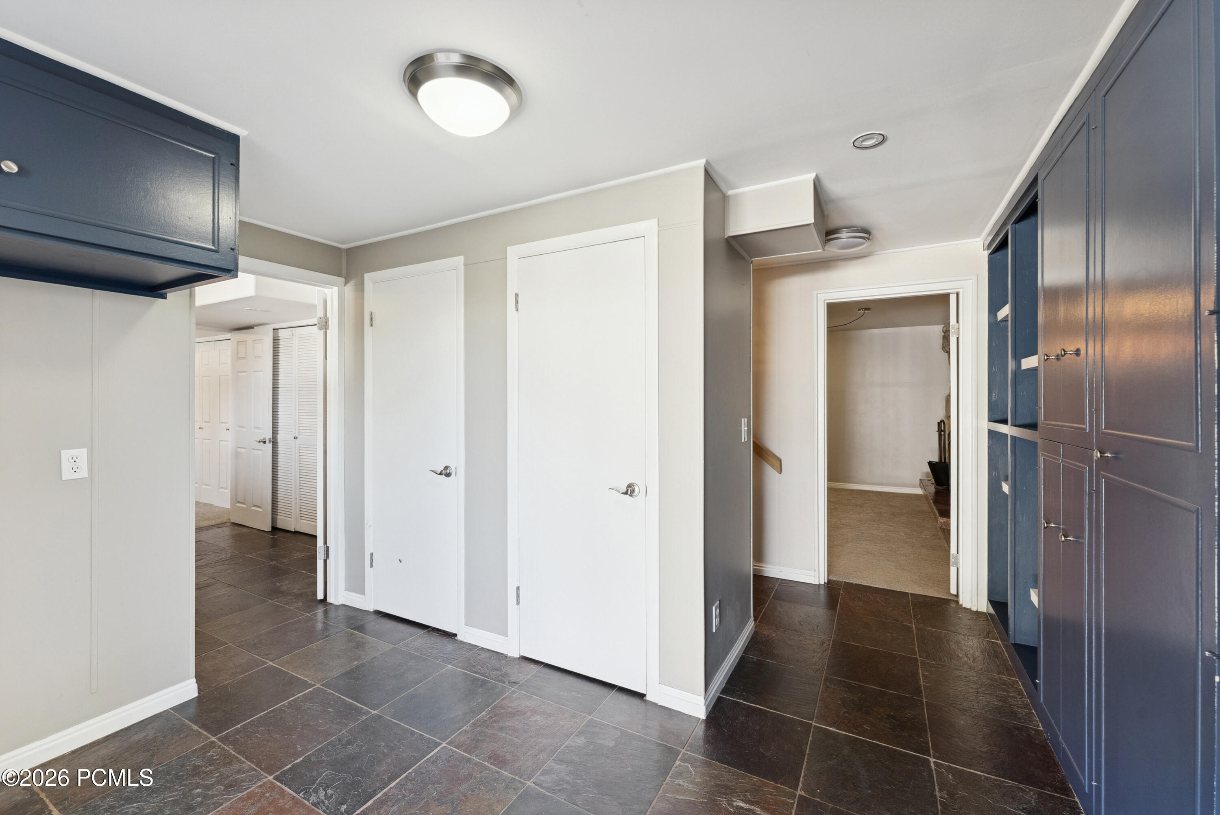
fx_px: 475
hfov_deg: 104.2
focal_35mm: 14
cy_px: 408
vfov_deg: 81.3
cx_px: 610
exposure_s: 1/25
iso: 640
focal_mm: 14
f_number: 8
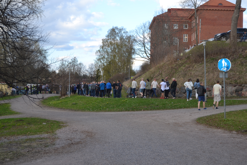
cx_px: 124
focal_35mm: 57
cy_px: 82
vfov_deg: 23.8
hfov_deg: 35.1
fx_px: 391
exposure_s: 1/160
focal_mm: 38
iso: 100
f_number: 4.8
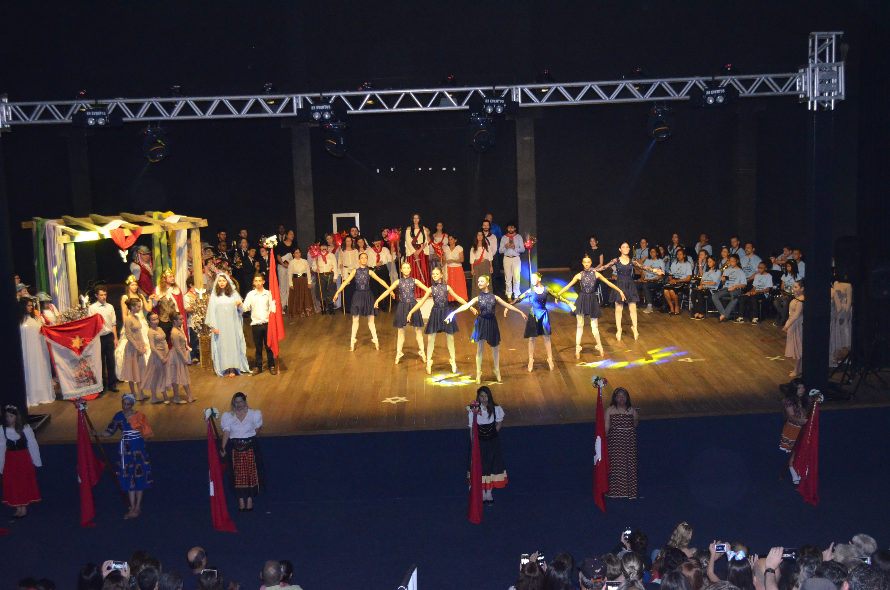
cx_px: 445
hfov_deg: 41.2
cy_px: 295
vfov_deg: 28.0
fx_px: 1184
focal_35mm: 48
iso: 3200
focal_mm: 32
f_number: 4.8
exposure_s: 1/60
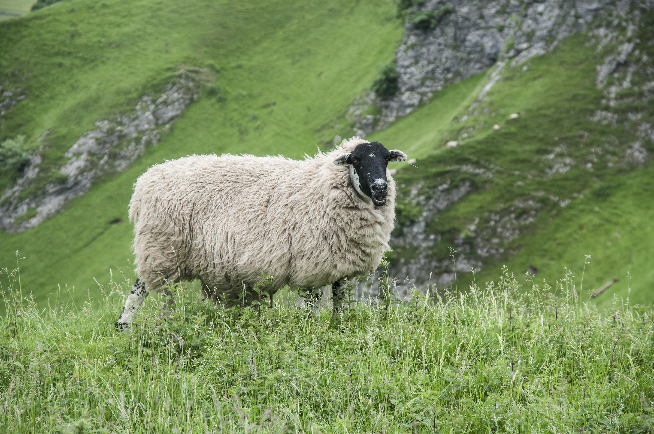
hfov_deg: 15.2
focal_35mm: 135
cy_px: 217
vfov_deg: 10.1
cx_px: 327
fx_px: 2449
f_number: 6.3
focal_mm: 90
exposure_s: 1/200
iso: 200
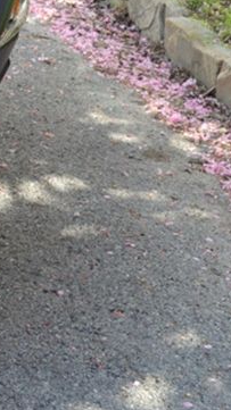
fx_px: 1372
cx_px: -53
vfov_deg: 16.5
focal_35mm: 126
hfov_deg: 9.5
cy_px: -39
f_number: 5.6
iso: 220
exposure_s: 1/125
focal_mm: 30
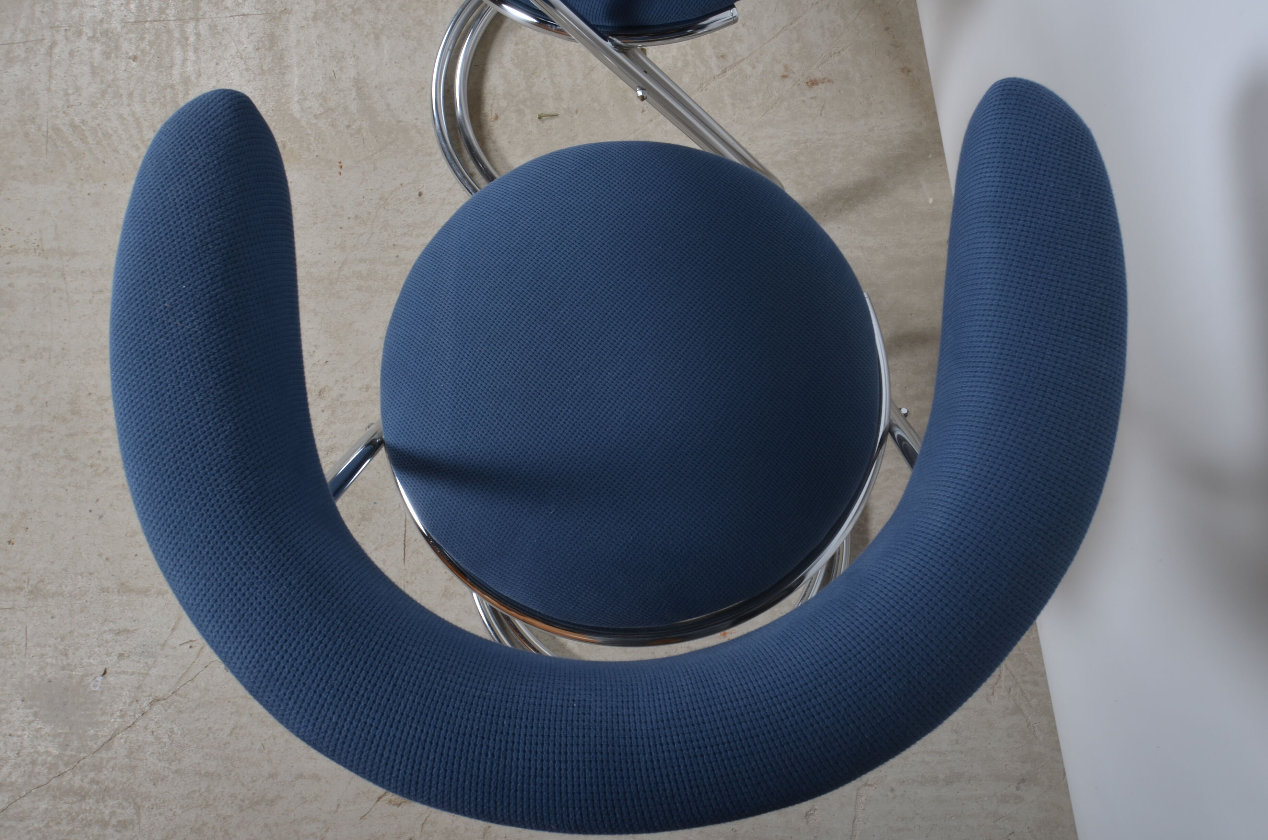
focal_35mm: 27
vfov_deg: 47.7
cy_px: 420
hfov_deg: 67.5
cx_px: 634
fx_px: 949
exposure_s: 1/125
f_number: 14
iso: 100
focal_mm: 18
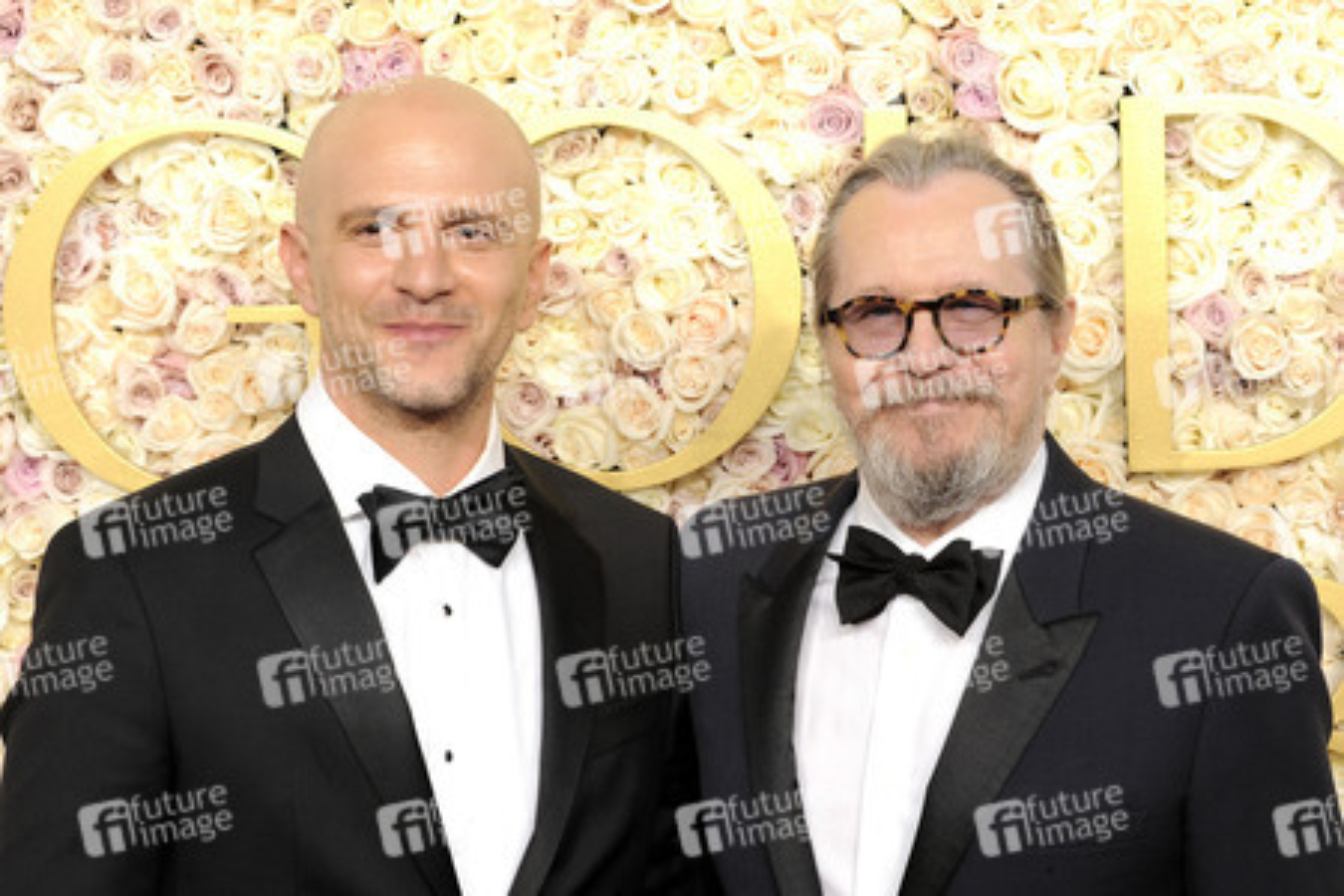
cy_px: 448
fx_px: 4666
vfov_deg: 11.0
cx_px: 672
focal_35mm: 125
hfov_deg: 16.4
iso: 1000
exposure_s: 1/250
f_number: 10
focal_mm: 125
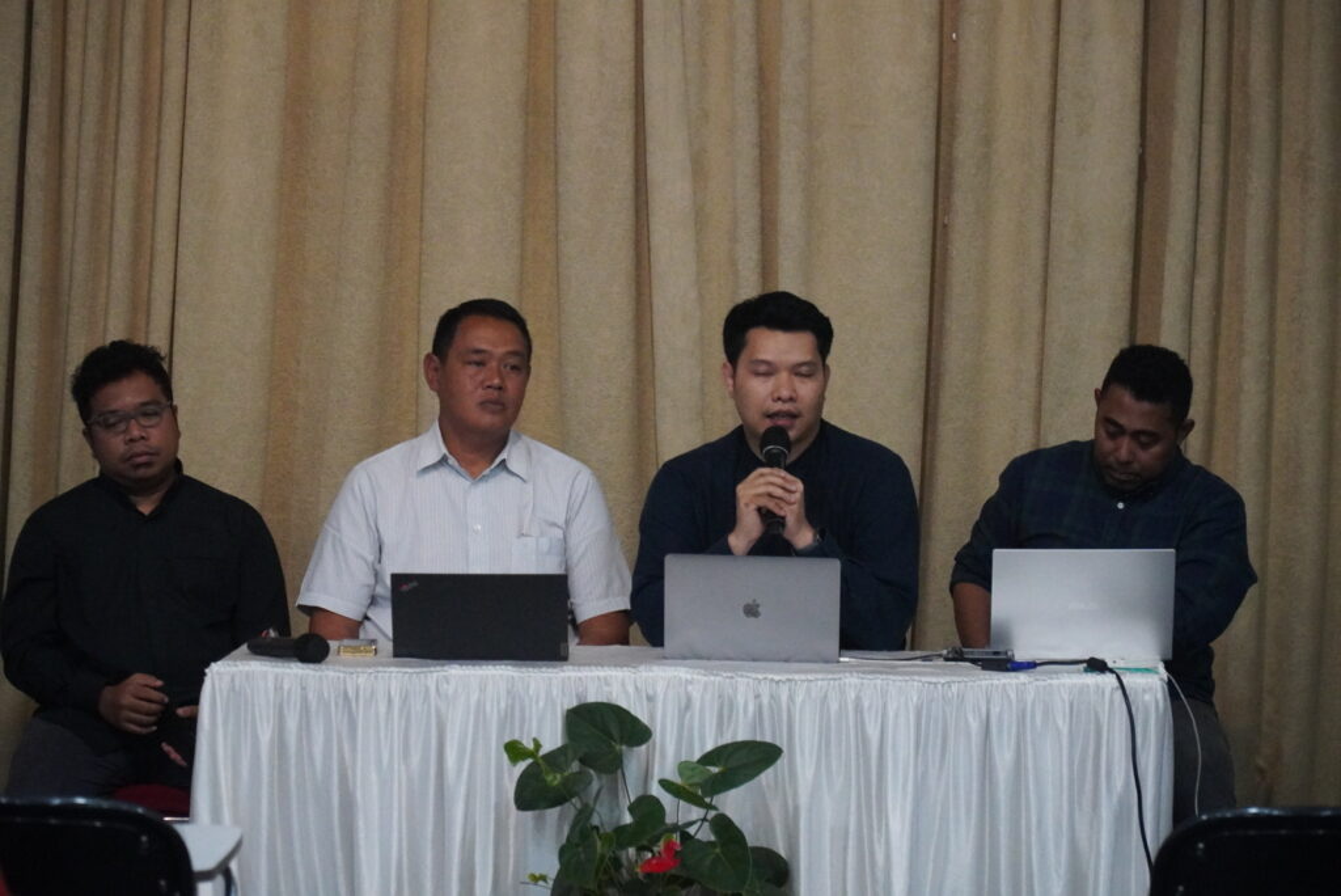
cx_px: 670
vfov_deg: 8.7
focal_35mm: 158
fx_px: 5870
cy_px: 448
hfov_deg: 13.0
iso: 6400
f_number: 4
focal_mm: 105
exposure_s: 1/200
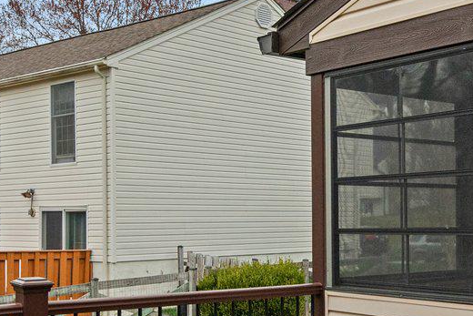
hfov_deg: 31.5
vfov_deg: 21.5
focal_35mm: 63
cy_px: 221
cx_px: 336
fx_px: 828
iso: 500
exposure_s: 1/500
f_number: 8
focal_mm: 16
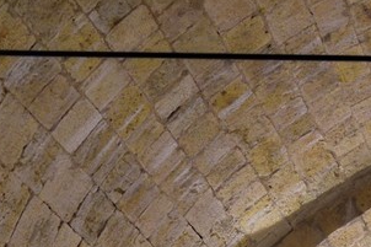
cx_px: 670
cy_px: 649
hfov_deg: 11.6
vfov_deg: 7.6
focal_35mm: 164
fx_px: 1689
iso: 800
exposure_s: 1/25
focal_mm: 31
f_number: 6.3
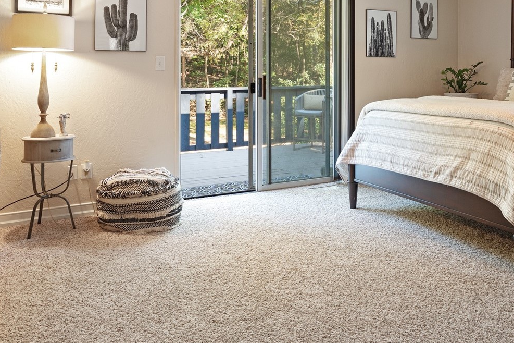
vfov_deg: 38.8
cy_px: 82
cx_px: 286
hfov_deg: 57.1
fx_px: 471
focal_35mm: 33
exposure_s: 1/2
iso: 200
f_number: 9
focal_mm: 16
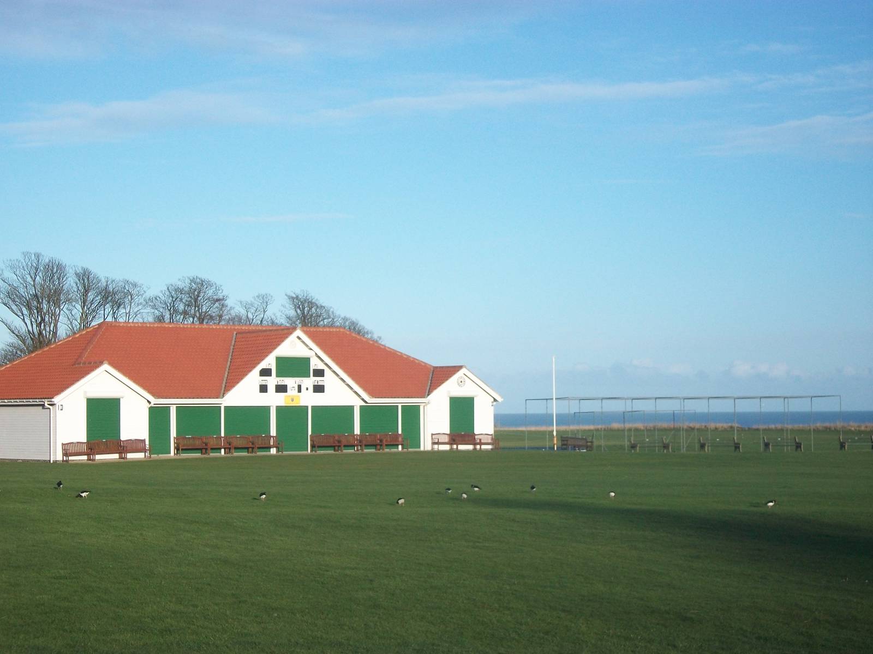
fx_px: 1942
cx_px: 436
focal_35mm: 77
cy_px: 327
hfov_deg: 25.3
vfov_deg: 19.1
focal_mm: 13.7
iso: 107
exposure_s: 1/500
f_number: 4.6
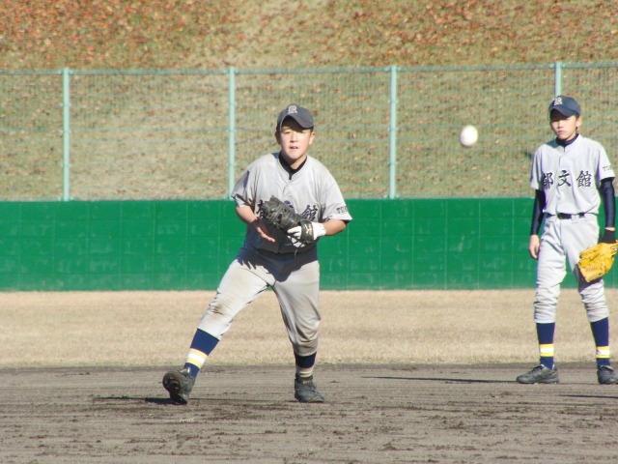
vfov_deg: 2.9
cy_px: 232
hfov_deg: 3.8
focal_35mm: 520
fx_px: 9284
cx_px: 309
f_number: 4.5
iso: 100
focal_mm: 92
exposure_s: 1/640
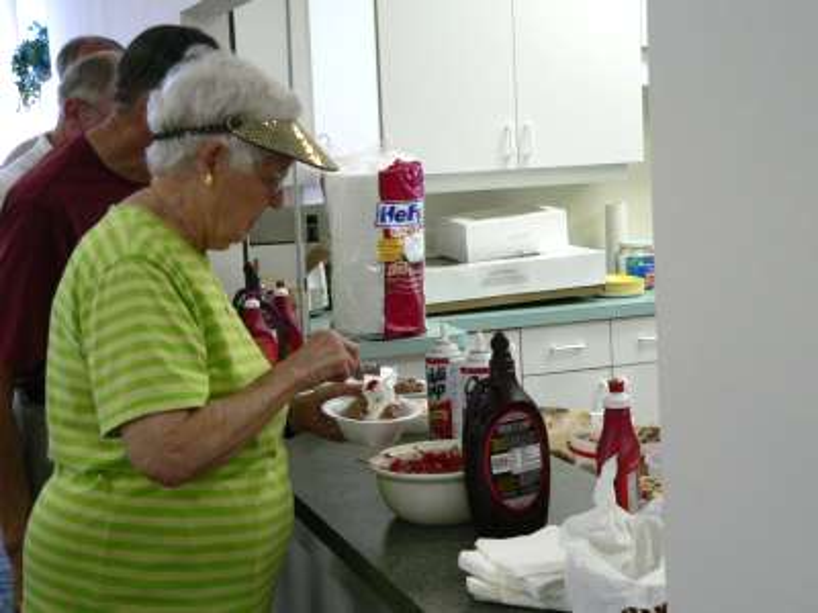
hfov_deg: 33.8
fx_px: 1347
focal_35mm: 57
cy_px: 306
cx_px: 409
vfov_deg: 25.7
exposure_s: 1/60
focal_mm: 9.6
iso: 200
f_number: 2.8
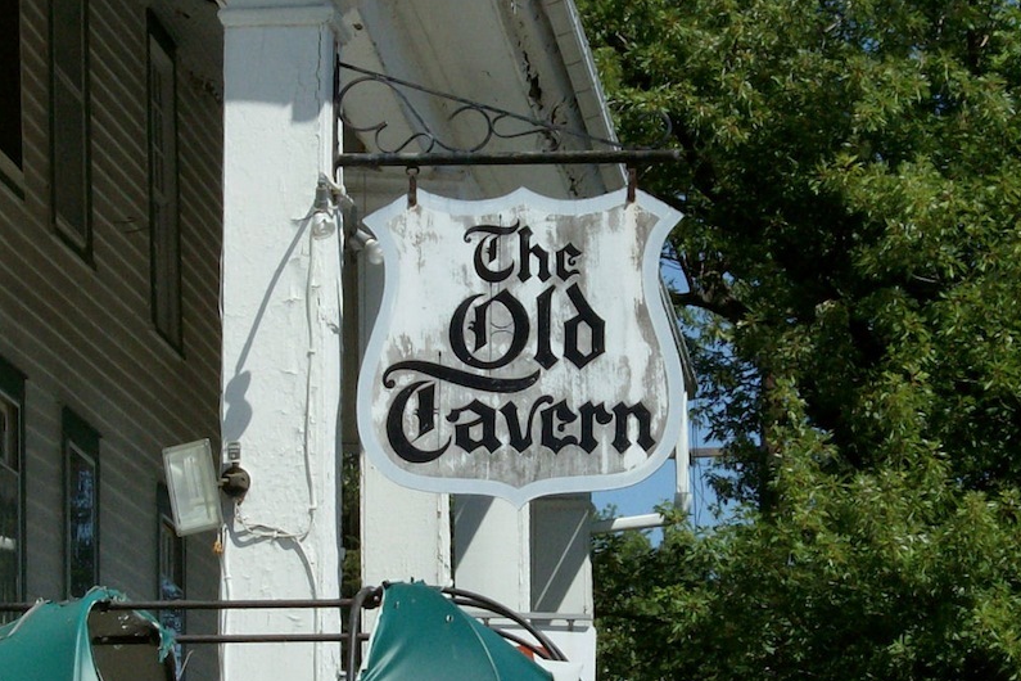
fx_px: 3205
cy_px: 323
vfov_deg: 12.1
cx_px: 511
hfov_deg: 18.1
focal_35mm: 113
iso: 100
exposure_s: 1/479
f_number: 7.8
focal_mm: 18
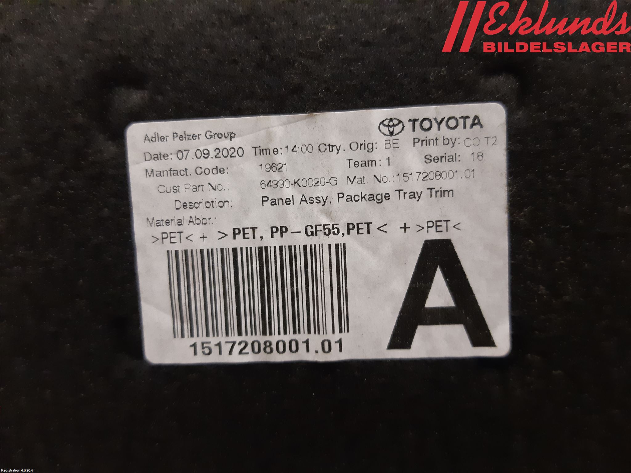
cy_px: 236
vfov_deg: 53.1
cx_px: 316
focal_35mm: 26
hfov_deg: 67.3
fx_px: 474
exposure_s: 1/50
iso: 200
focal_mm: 3.93
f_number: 1.7
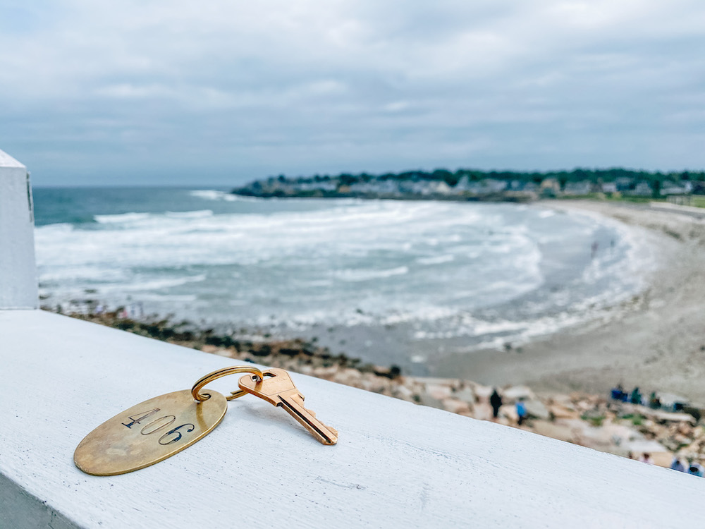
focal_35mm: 26
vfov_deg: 53.1
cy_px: 264
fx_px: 530
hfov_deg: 67.3
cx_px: 352
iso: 32
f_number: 1.8
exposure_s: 1/10000
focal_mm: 4.25
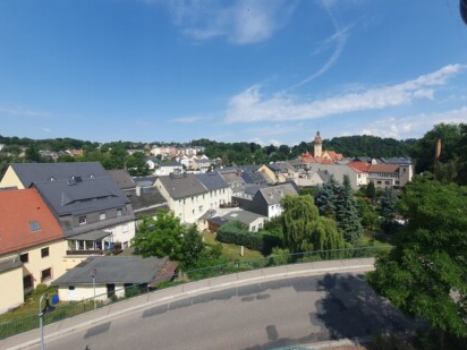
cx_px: 265
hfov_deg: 97.6
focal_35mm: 15
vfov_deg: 81.7
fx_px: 202
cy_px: 165
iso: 50
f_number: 2.2
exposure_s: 1/1280
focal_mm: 1.8
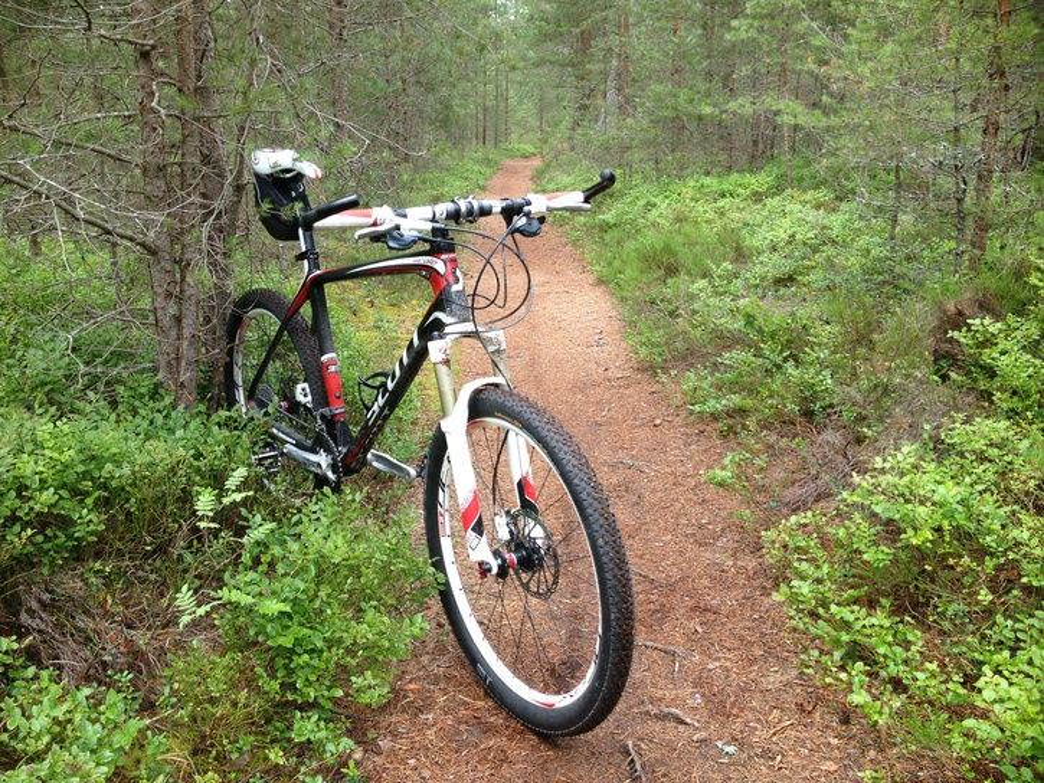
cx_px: 522
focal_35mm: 35
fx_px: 1056
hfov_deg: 52.6
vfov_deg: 40.7
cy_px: 392
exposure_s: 1/120
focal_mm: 4.28
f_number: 2.4
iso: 64
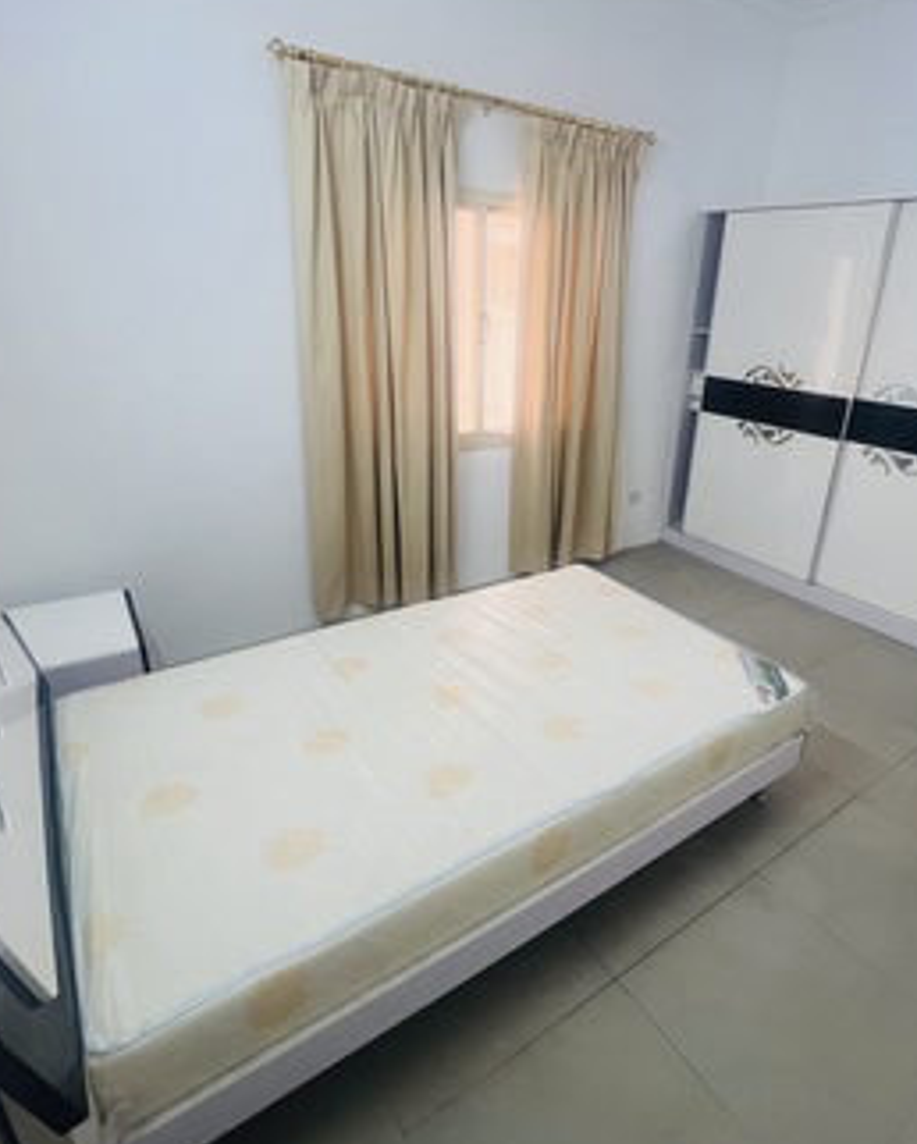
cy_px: 556
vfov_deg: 86.3
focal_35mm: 18
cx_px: 531
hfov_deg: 73.4
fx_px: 610
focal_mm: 1.57
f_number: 1.8
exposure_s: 1/100
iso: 250
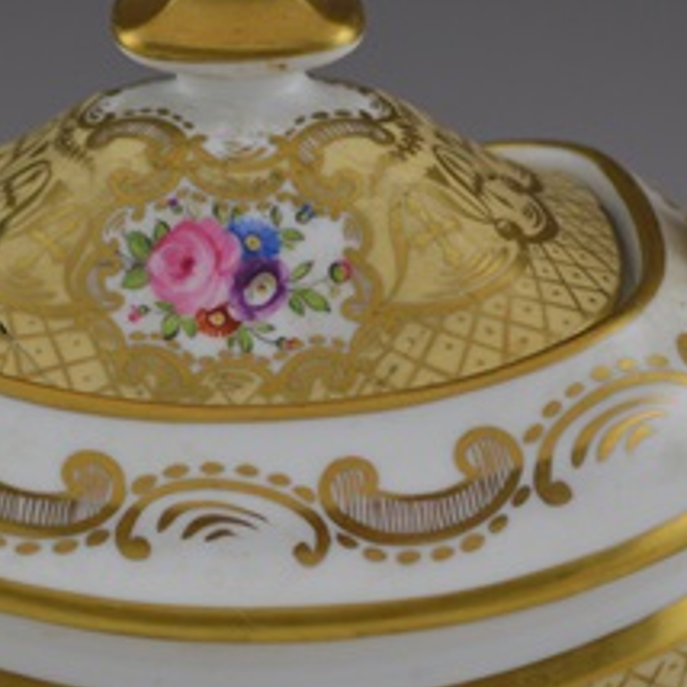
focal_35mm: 166
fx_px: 3727
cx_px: 140
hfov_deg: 10.5
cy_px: 472
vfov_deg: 10.5
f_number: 5.3
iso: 400
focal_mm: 42
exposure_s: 1/80
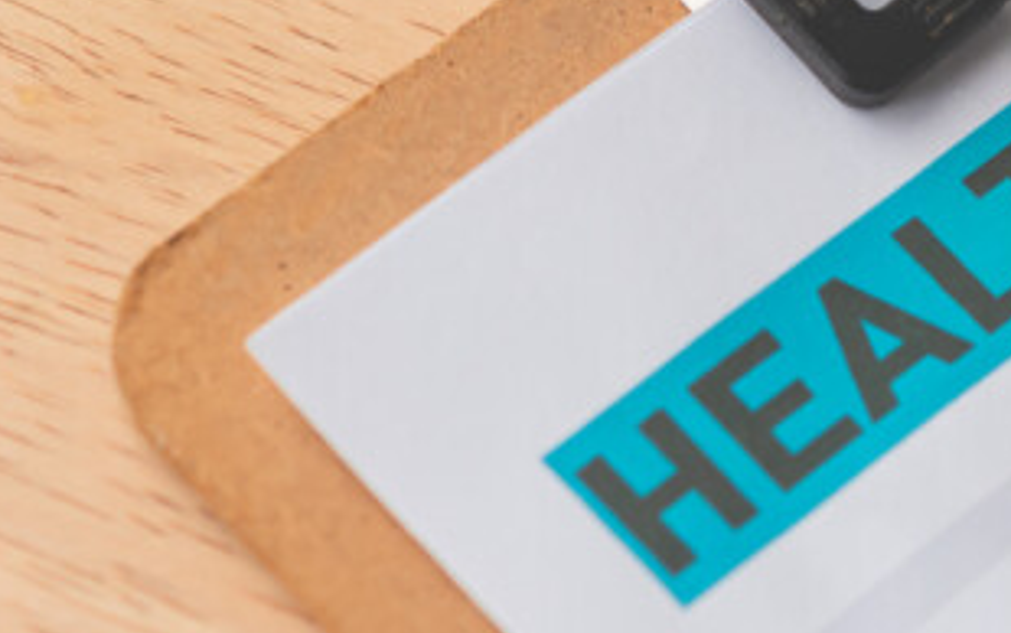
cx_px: 1057
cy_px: 60
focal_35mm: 237
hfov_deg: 8.8
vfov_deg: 5.5
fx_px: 6532
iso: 200
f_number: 4.5
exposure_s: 1/60
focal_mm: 60
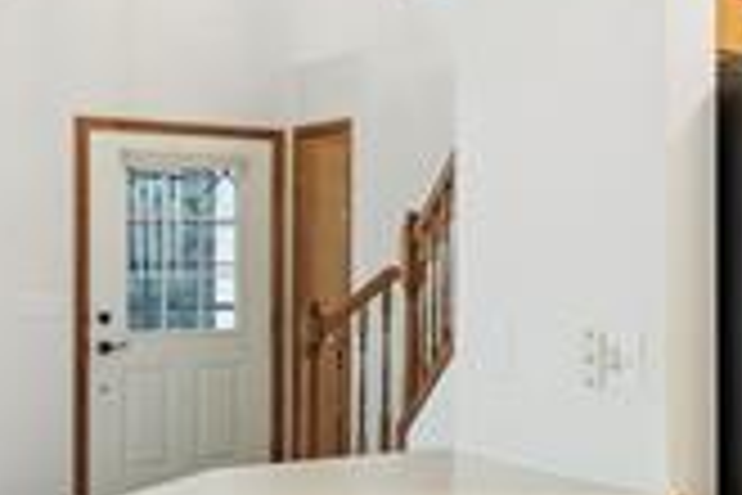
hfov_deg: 27.1
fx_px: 1360
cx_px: 881
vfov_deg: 20.6
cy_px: 248
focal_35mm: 66
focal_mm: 17
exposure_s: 1/8
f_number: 8
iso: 400
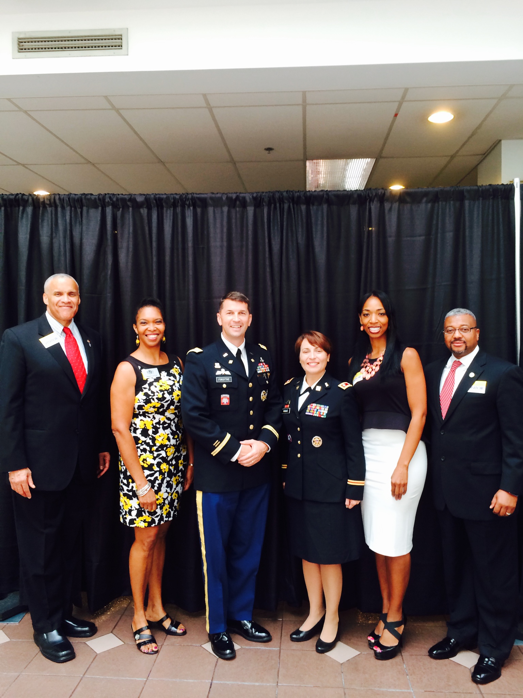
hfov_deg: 46.8
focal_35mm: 30
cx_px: 262
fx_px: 604
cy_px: 349
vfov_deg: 60.0
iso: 40
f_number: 2.2
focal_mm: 4.12
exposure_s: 1/30
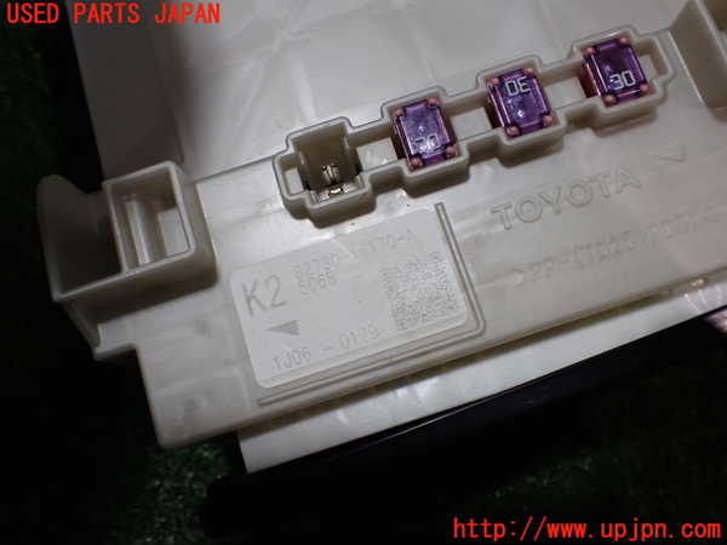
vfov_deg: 46.8
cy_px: 272
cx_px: 364
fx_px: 630
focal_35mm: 30
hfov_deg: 60.0
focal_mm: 5.4
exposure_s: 1/125
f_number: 2.3
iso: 250
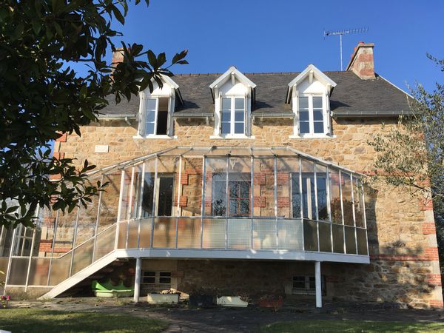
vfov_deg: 48.2
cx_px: 222
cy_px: 166
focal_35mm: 29
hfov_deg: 61.7
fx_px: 372
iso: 25
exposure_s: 1/1425
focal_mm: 4.15
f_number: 2.2
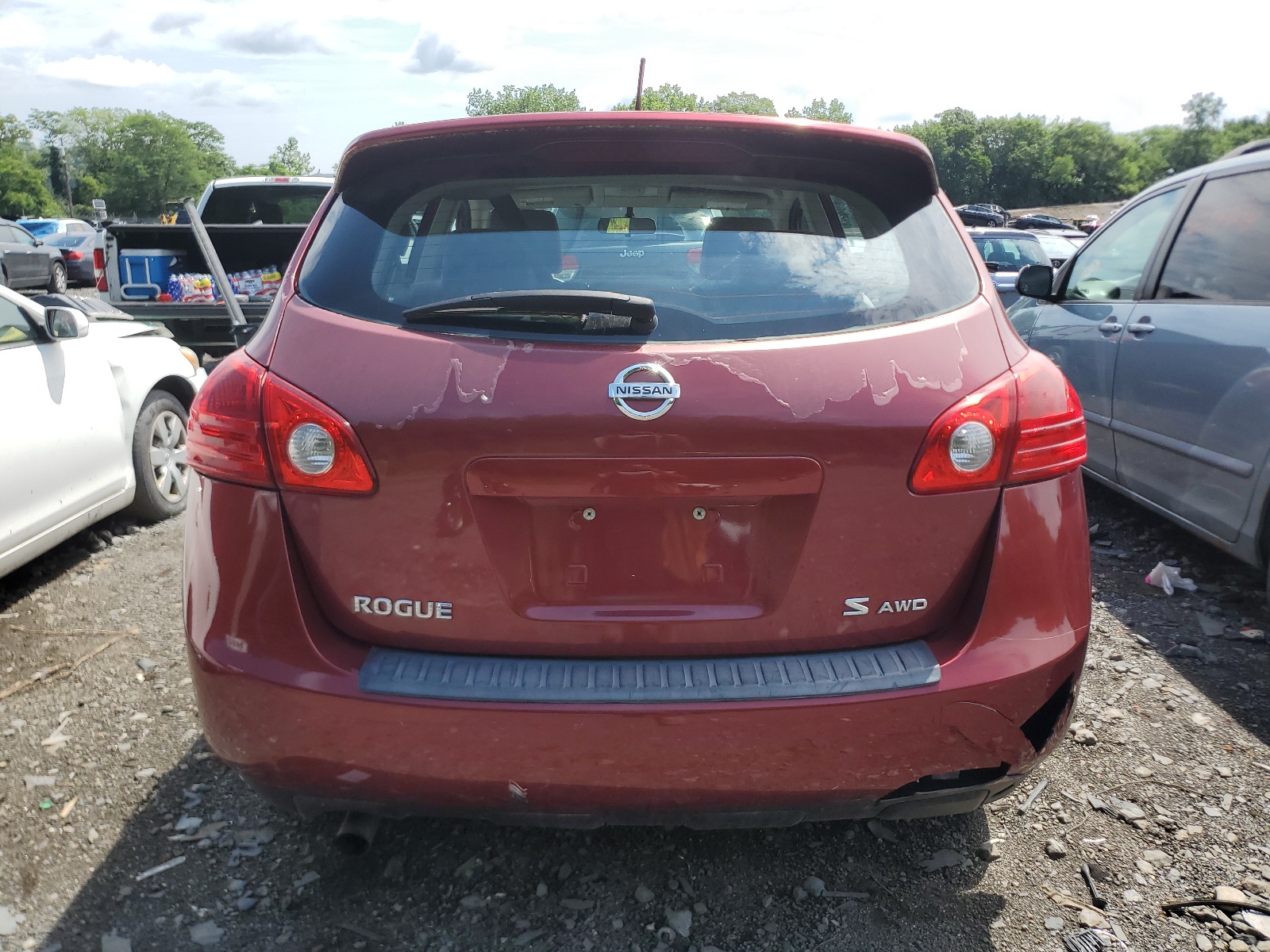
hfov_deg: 67.3
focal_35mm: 26
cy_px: 476
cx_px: 635
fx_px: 954
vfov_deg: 53.1
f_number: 1.5
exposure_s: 1/2000
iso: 50
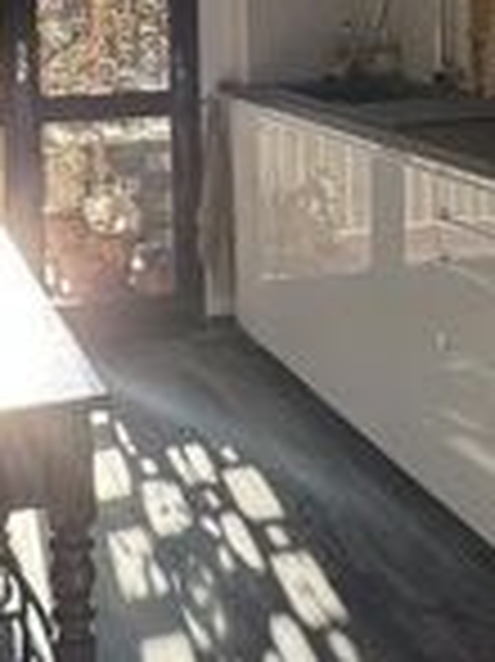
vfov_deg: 29.9
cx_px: 171
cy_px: 27
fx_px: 1165
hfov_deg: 23.9
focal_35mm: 61
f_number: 2.2
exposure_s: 1/492
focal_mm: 2.22
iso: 40
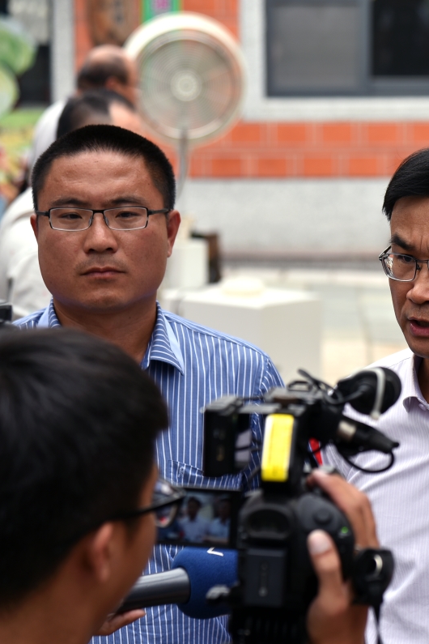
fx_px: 2645
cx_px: 452
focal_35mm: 148
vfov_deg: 13.9
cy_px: 323
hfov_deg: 9.2
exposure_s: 1/160
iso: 100
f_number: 5
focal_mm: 98
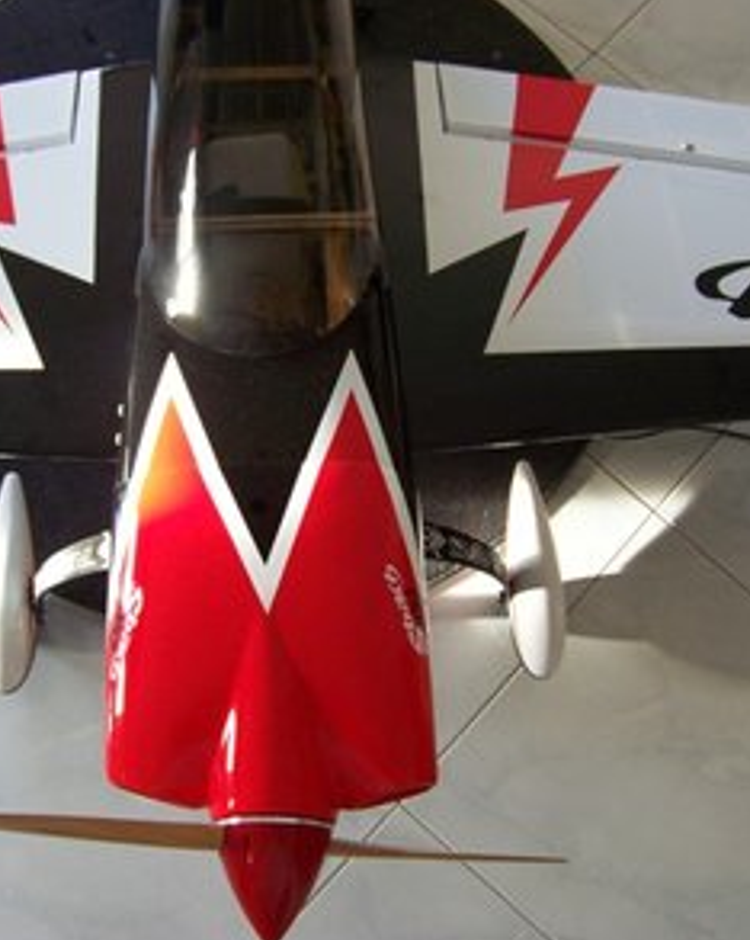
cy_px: 472
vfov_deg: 38.8
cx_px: 279
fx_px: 1333
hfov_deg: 31.3
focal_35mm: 48
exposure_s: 1/30
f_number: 2.8
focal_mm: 5.85
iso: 100
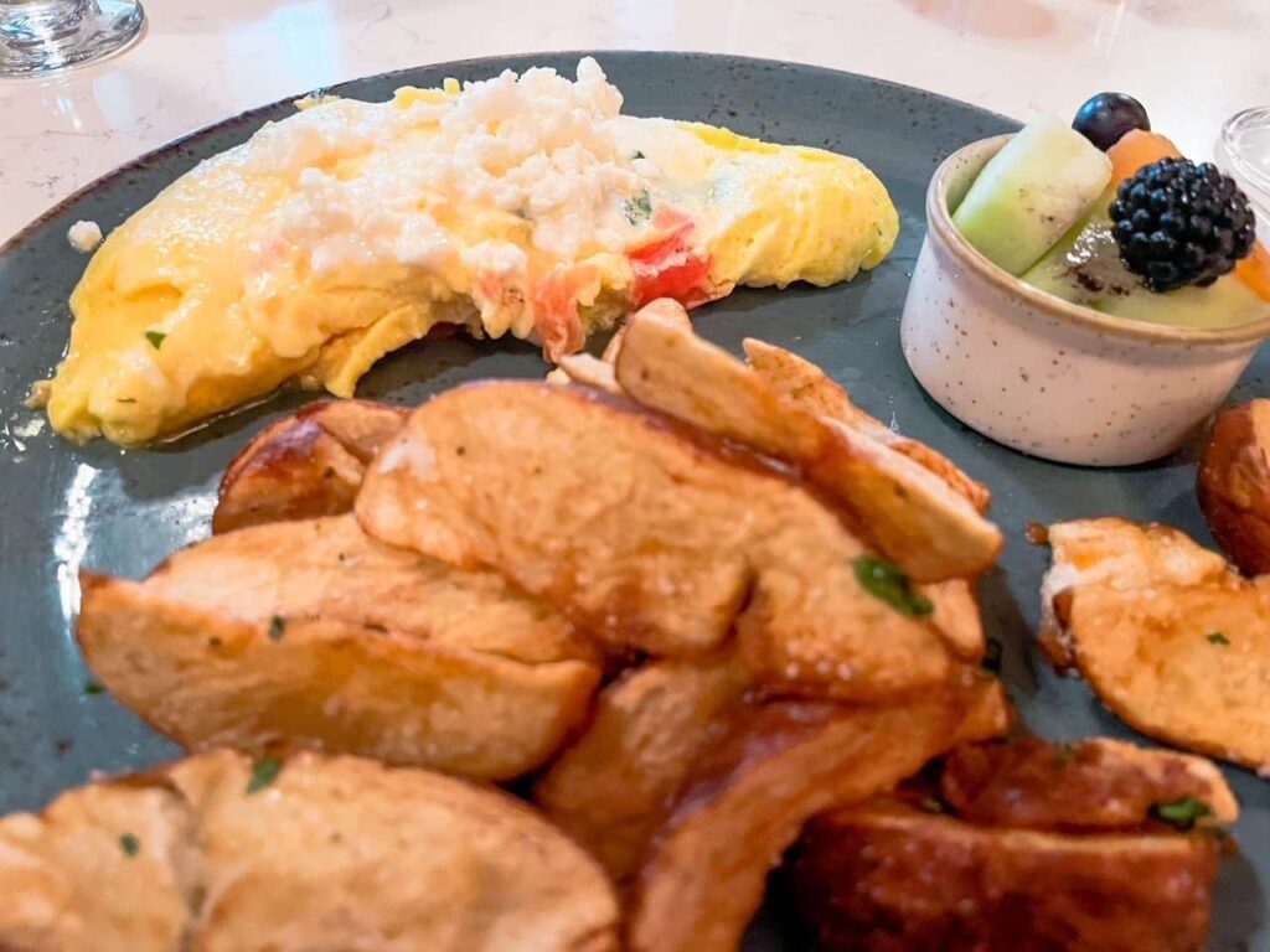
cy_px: 476
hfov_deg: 67.3
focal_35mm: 26
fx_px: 954
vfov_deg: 53.1
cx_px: 635
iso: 500
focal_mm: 5.1
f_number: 1.6
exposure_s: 1/40
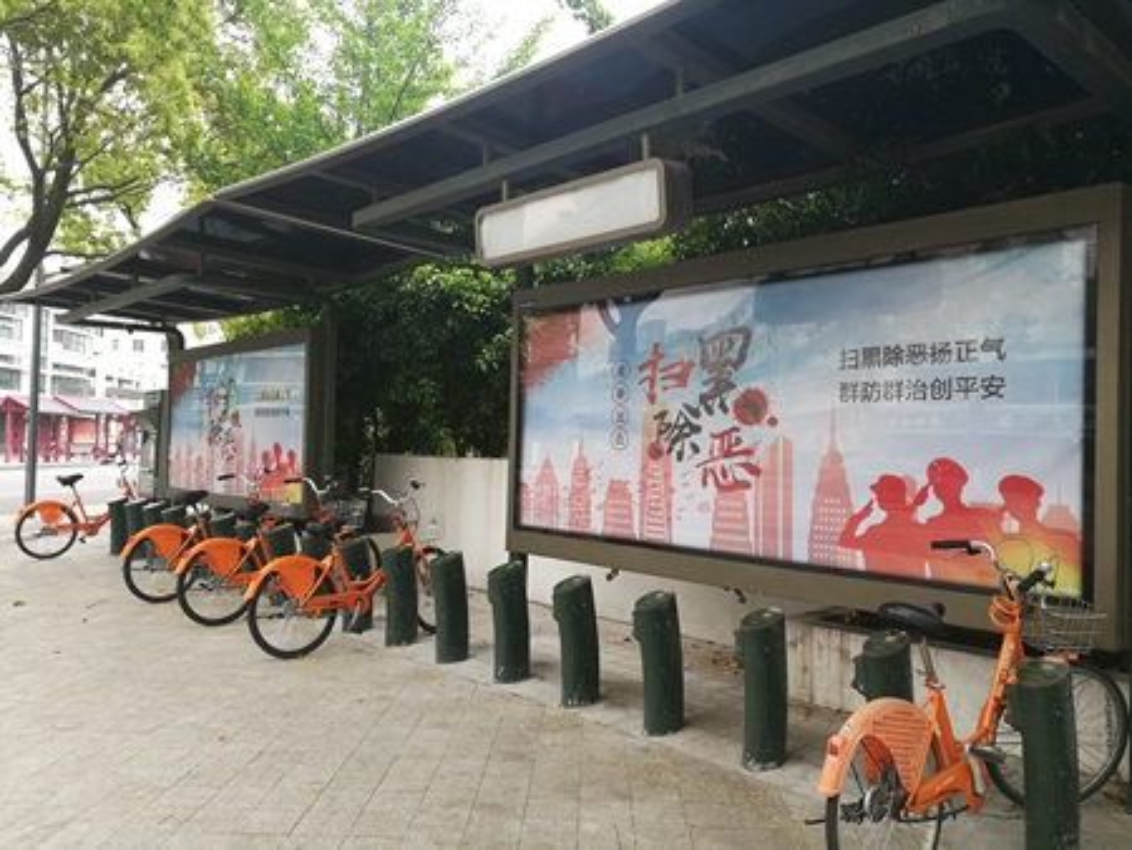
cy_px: 425
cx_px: 566
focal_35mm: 27
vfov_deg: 51.4
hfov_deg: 65.3
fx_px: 883
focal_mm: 4.5
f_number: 2.2
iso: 160
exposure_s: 1/50
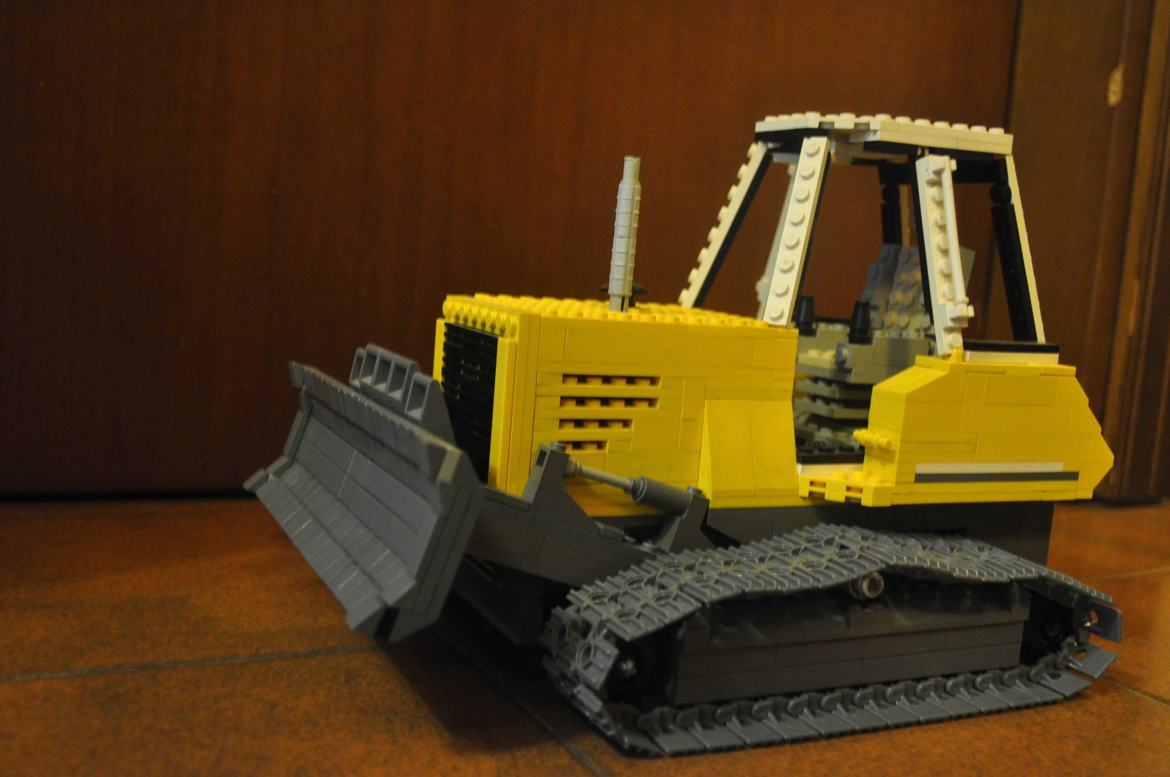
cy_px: 388
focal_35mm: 36
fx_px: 1169
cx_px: 585
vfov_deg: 36.8
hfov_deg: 53.2
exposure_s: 1/10
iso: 1600
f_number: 4
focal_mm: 24
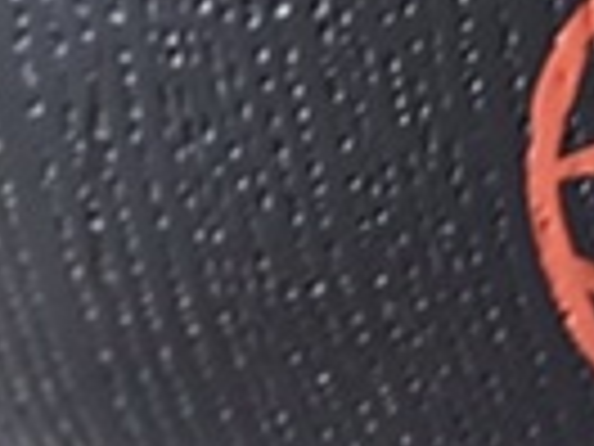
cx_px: 612
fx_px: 7516
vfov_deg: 3.4
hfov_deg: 4.5
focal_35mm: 438
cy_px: -92
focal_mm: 50
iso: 200
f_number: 9
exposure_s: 1/1.3
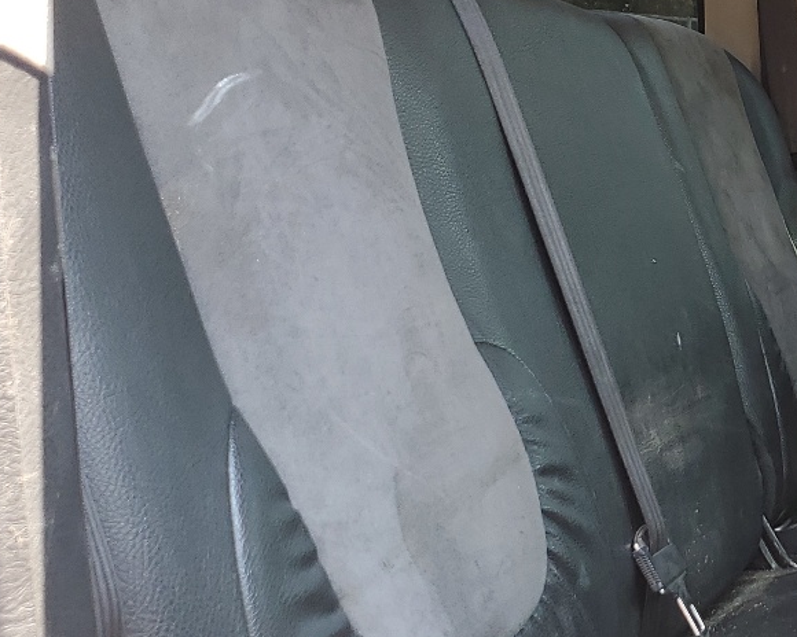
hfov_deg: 25.2
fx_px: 1651
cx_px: 881
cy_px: 375
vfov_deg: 21.8
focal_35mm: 70
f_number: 1.5
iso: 51
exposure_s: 1/120
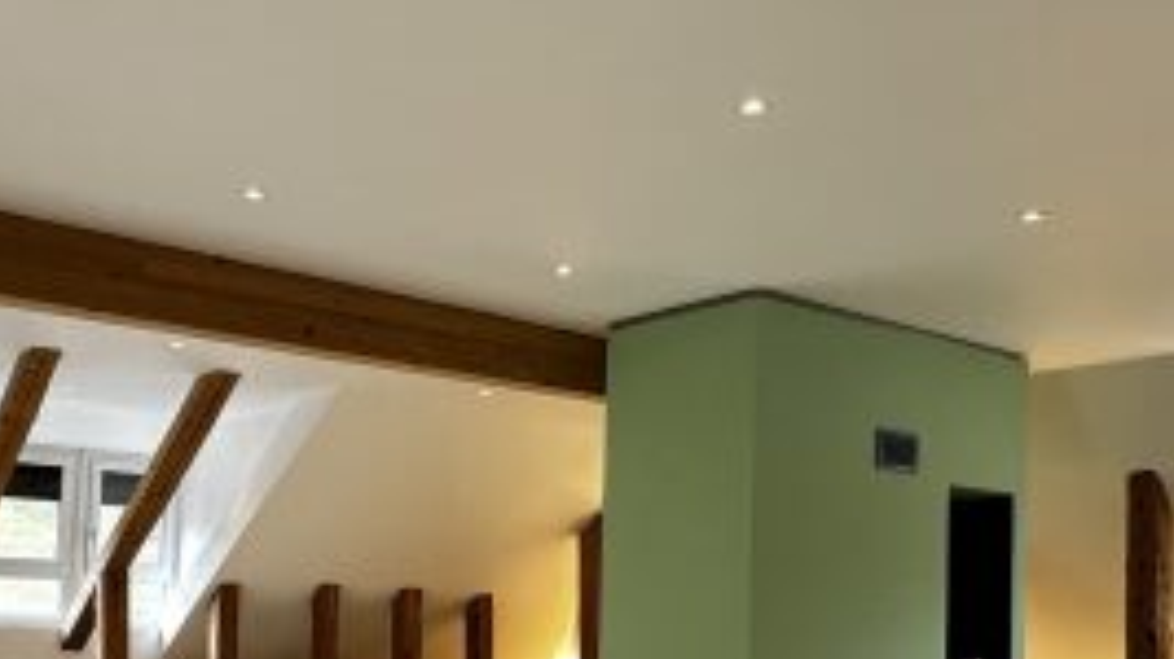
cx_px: 466
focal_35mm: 40
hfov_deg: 50.2
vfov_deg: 28.9
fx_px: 1245
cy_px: 547
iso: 200
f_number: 2.2
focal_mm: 2.22
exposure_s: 1/100
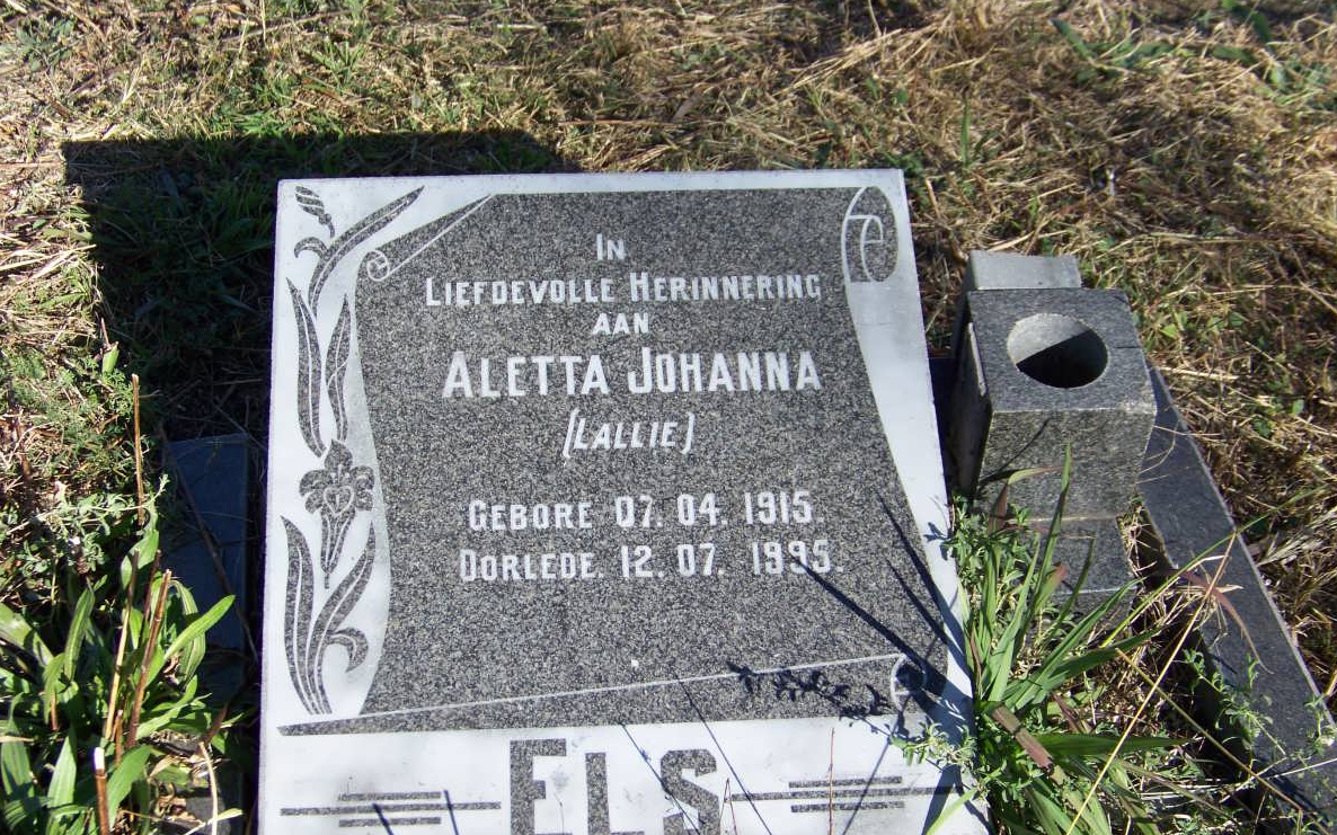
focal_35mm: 59
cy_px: 505
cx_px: 673
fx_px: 2150
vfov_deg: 22.0
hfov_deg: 34.5
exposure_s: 1/500
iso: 64
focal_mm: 9.36
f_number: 3.2
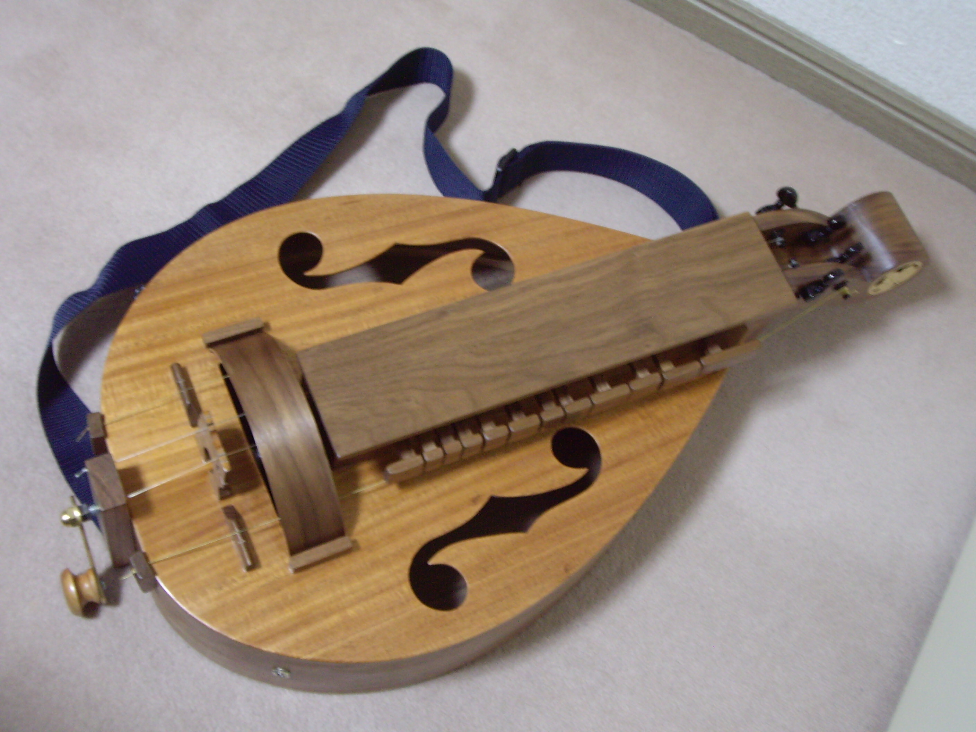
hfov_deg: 34.9
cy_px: 366
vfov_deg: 26.6
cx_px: 488
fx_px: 1551
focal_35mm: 55
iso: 200
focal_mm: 9
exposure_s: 1/6
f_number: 3.3
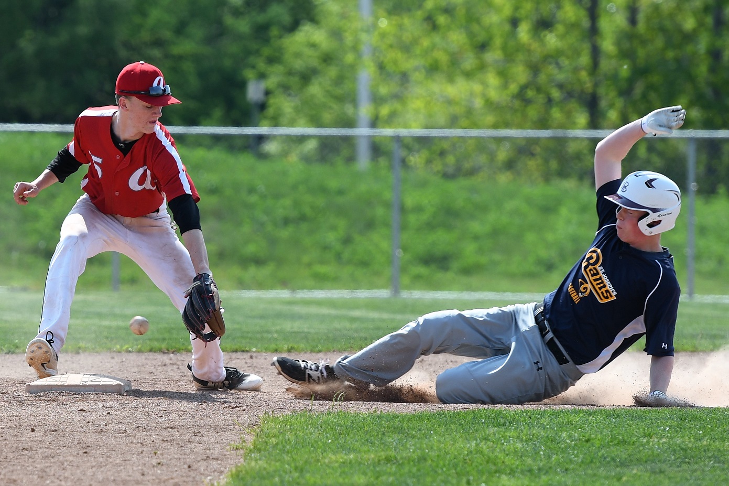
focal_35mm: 278
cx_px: 364
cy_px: 243
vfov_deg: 5.0
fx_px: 5618
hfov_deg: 7.4
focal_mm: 185
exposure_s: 1/1000
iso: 125
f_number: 4
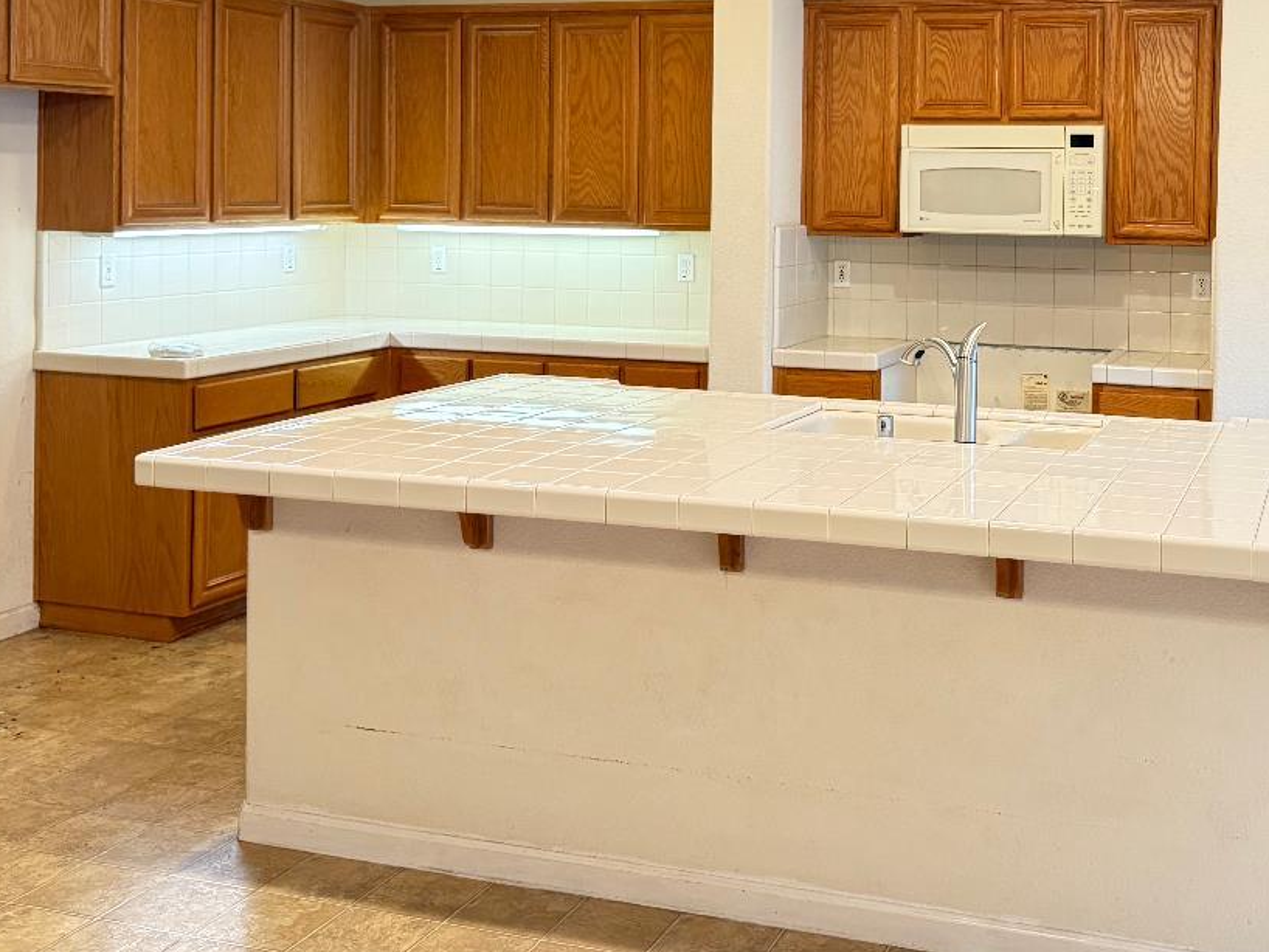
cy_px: 224
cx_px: 824
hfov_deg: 42.5
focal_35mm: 44
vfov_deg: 32.2
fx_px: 1613
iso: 400
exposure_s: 1/60
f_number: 1.78
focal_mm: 6.76
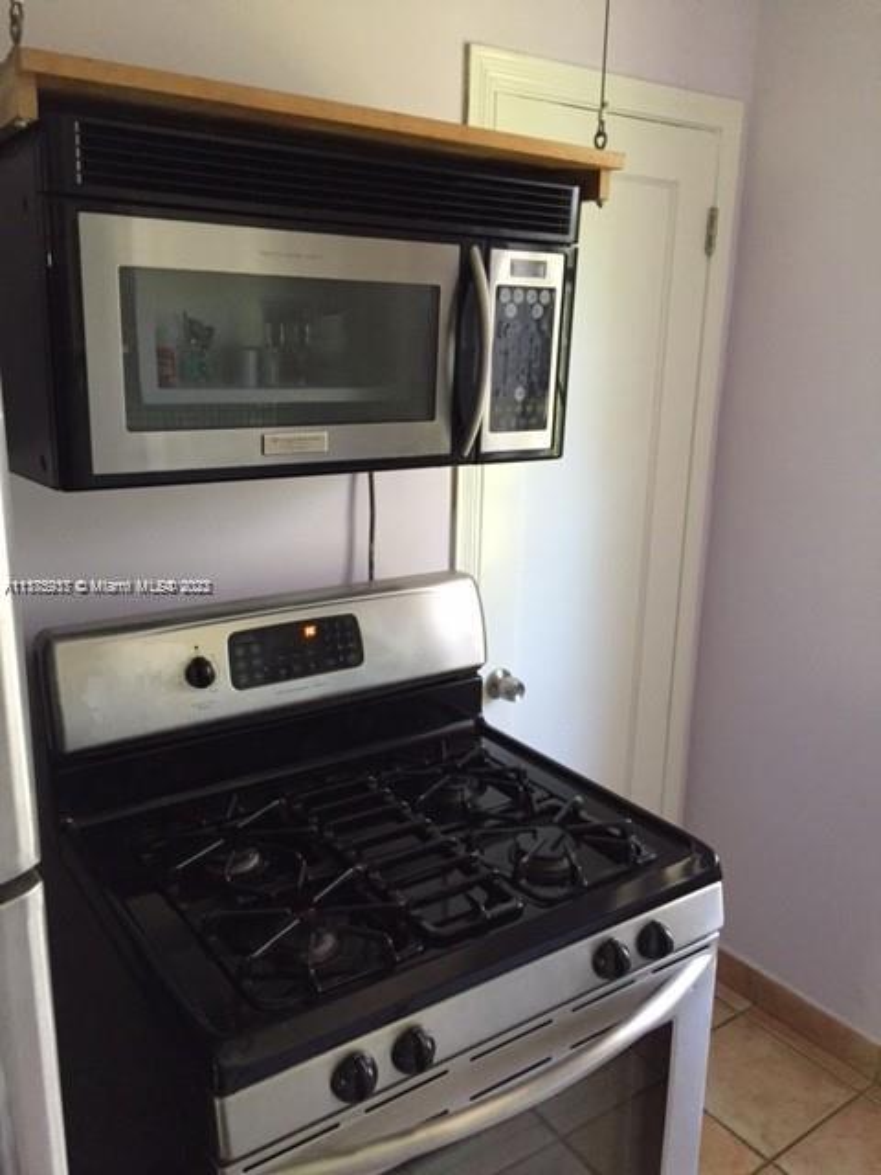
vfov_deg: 61.7
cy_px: 588
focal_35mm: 29
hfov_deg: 48.2
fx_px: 984
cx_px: 440
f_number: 2.2
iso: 200
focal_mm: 4.15
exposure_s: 1/30
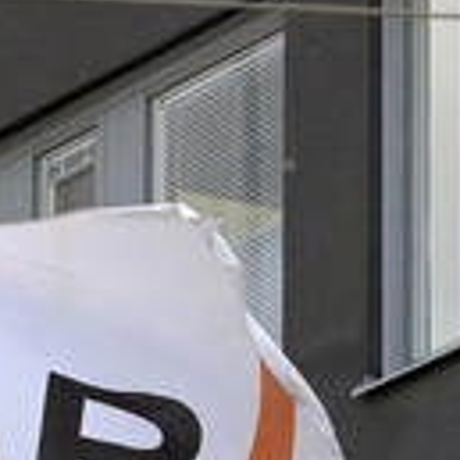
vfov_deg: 2.3
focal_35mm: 777
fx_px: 11682
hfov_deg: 2.2
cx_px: -752
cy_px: 485
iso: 3200
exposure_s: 1/5000
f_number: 8
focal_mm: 98
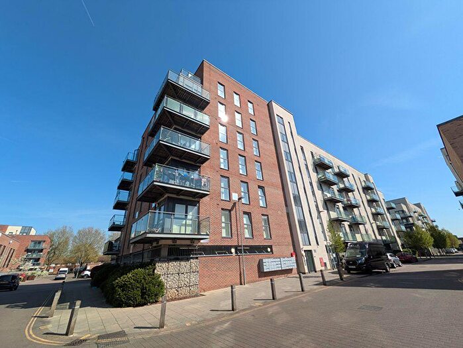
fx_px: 187
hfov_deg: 102.0
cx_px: 232
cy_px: 174
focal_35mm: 14
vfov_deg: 85.7
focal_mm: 1.83
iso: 45
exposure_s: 1/1923
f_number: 2.2
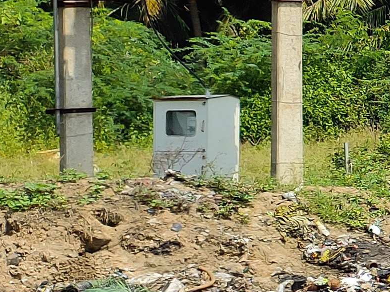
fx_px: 1137
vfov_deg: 14.5
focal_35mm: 101
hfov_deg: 12.6
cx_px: 1053
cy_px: 59
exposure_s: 1/638
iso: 50
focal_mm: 4.74
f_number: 1.79
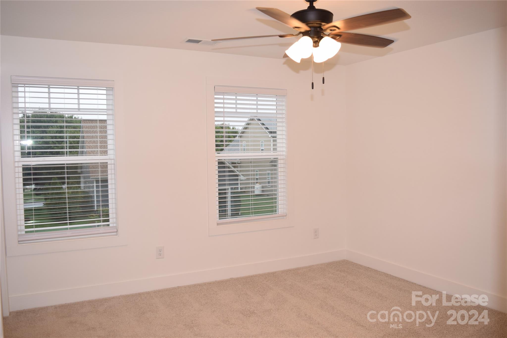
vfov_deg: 43.6
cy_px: 169
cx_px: 254
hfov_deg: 61.9
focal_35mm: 30
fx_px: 422
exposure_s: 1/80
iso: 400
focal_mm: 20
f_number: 4.5
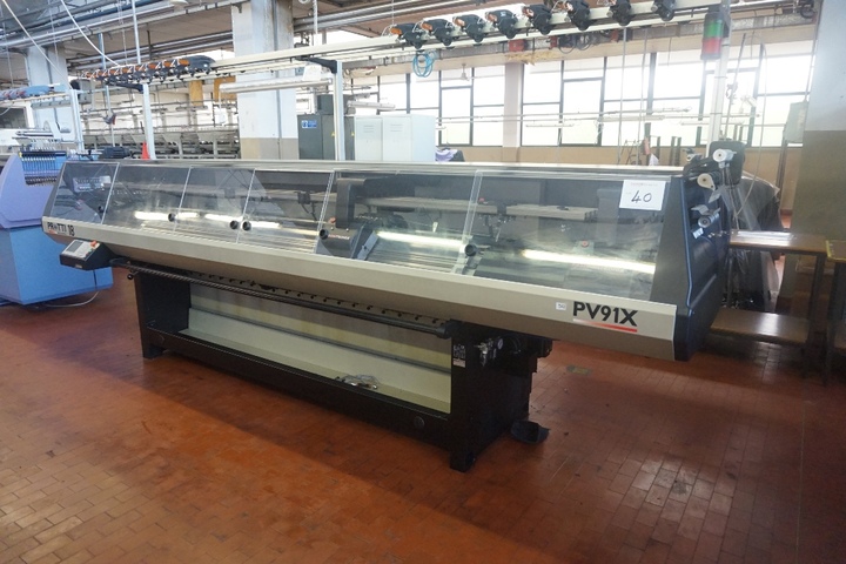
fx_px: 564
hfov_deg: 73.7
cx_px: 423
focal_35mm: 24
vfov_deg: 53.1
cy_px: 282
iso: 2500
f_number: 3.5
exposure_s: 1/160
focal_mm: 16
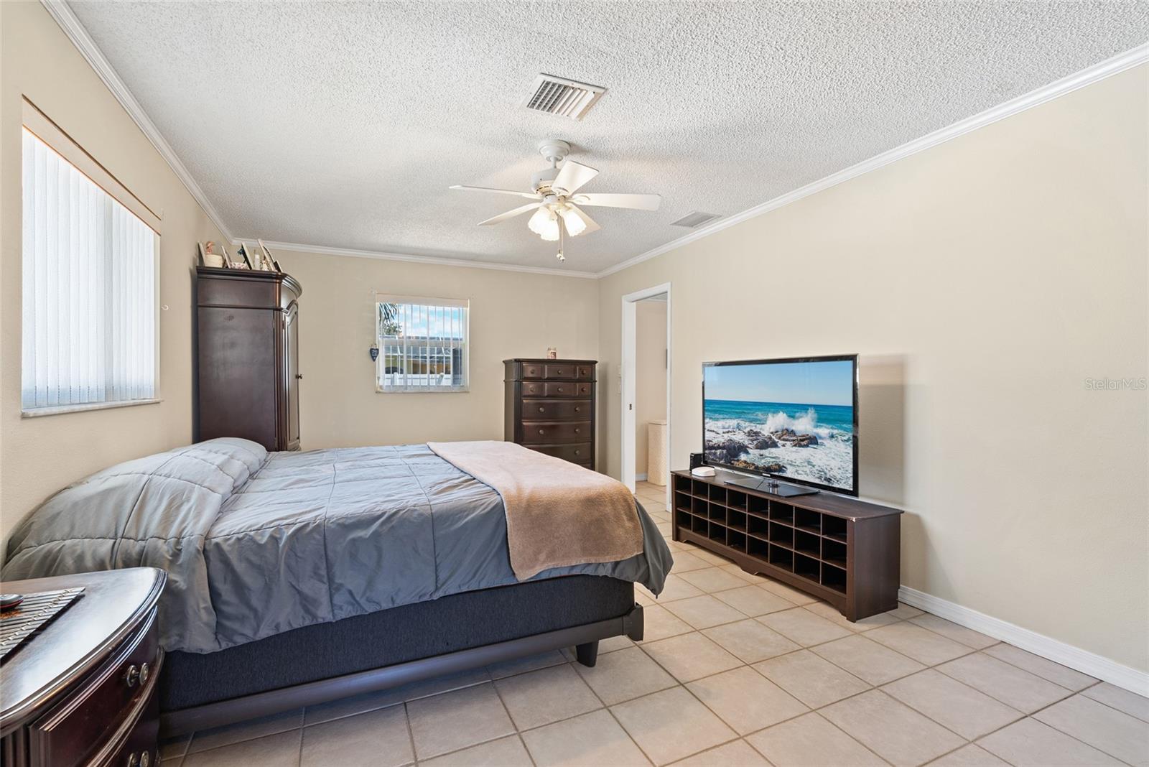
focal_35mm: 16
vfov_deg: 73.8
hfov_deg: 96.7
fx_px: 511
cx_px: 574
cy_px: 384
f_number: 8
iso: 250
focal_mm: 16
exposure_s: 1/2
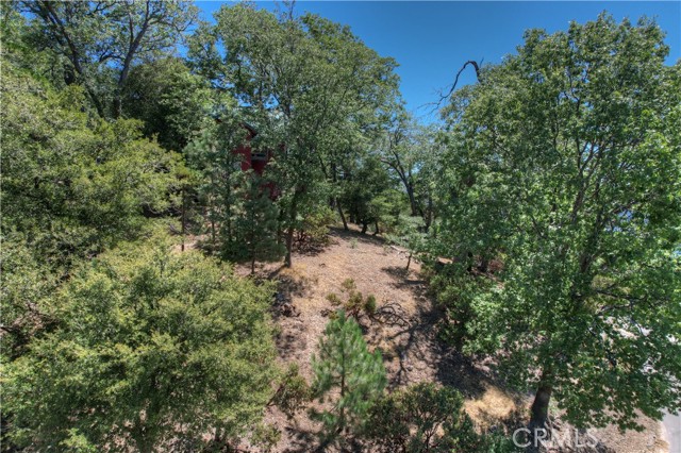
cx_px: 340
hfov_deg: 78.6
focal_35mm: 22
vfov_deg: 57.2
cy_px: 226
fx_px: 416
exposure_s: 1/1000
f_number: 2.8
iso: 100
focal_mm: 8.4
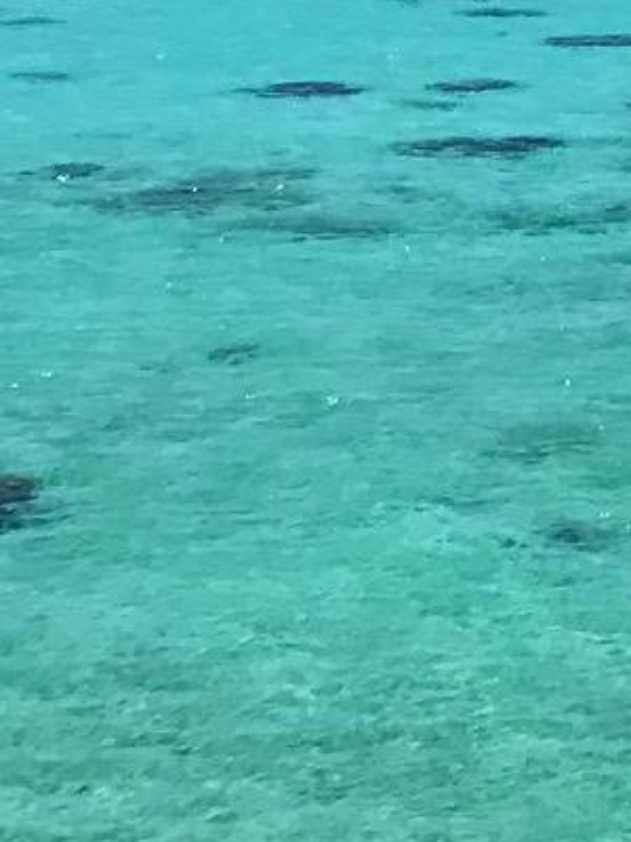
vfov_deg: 11.9
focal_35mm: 141
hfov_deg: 9.5
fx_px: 3427
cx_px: 1456
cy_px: -1050
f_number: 1.8
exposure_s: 1/3425
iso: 20
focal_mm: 4
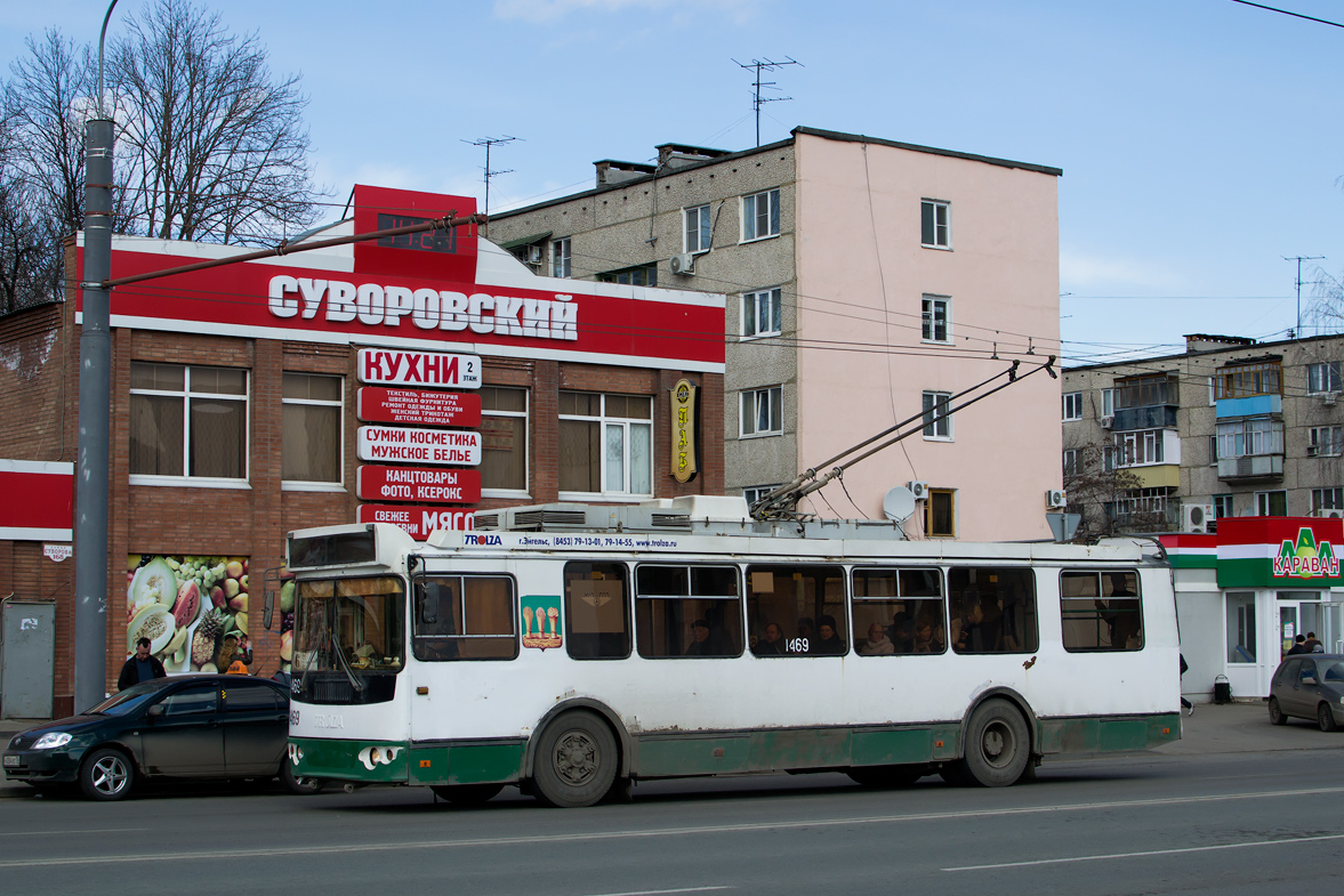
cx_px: 661
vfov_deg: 25.3
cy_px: 454
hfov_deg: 37.2
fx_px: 1998
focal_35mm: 54
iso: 200
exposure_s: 1/800
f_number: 6.3
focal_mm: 35
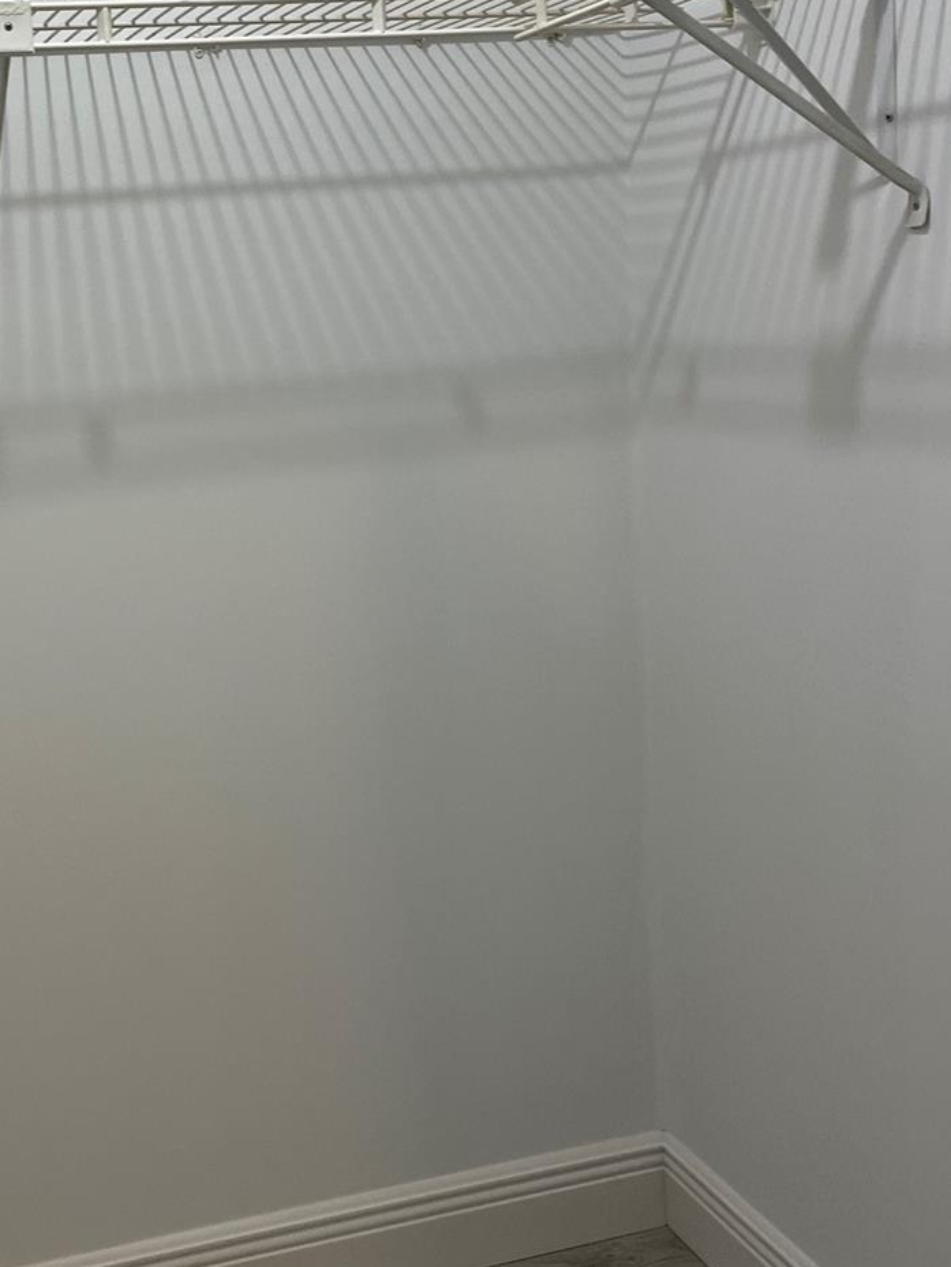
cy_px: 453
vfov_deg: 43.4
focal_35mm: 43
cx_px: 184
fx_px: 1575
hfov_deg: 32.6
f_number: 1.6
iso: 125
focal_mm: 5.1
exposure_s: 1/120
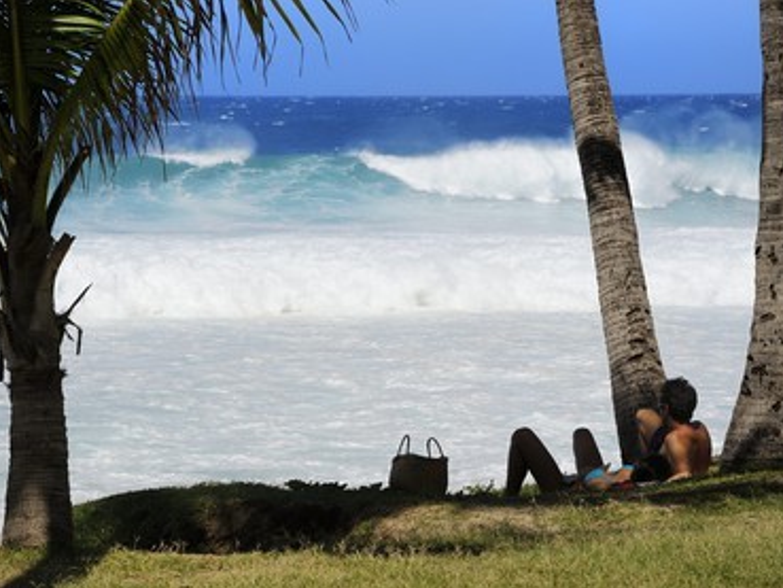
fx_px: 3711
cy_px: 295
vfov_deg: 9.1
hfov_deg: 12.0
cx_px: 390
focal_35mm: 164
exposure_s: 1/250
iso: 200
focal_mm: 150
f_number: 16
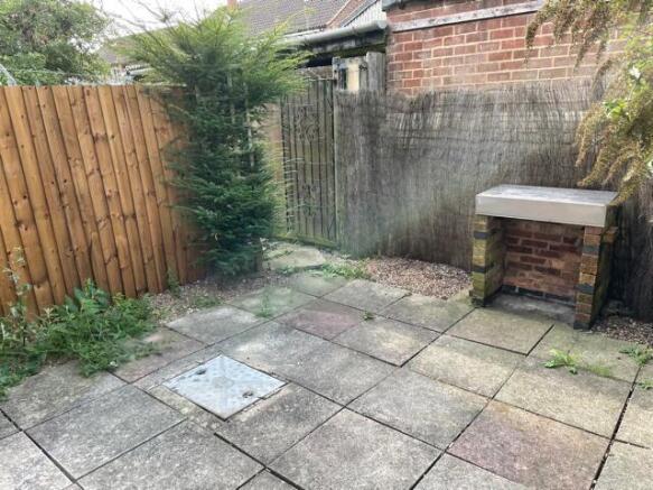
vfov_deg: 53.0
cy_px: 245
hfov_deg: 67.3
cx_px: 326
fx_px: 490
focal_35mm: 26
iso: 32
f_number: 1.6
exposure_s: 1/181
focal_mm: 4.2
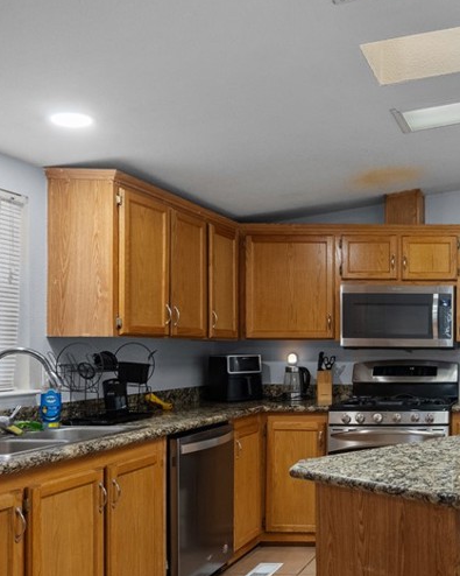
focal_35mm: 37
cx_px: 517
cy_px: 363
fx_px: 630
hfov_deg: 34.2
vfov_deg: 48.6
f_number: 9
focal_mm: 19
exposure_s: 1/15
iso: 2000
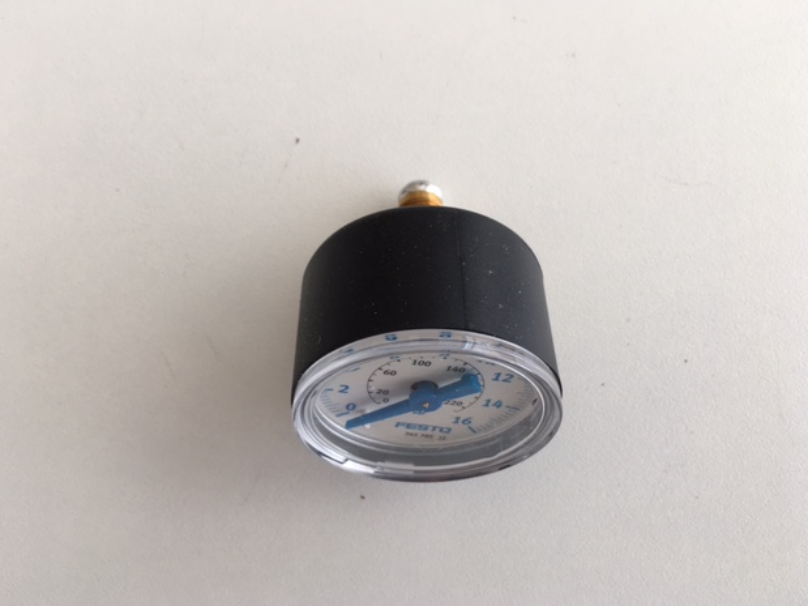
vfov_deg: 46.8
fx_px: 700
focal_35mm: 30
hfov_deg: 60.0
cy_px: 308
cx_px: 407
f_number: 2.2
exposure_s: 1/100
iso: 32
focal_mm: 4.15
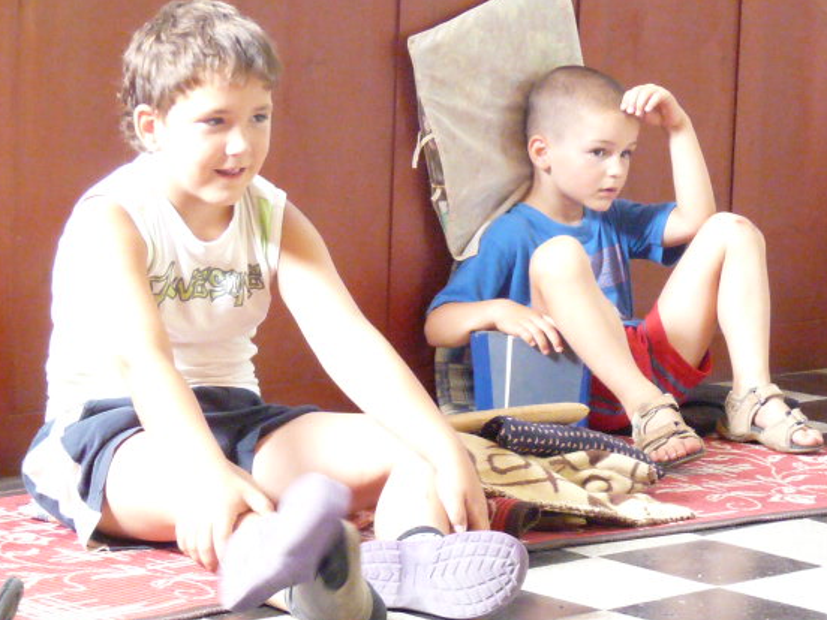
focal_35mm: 138
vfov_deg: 10.7
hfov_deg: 14.3
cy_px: 319
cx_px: 385
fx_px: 3297
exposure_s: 1/30
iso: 800
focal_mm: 11.9
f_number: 3.4
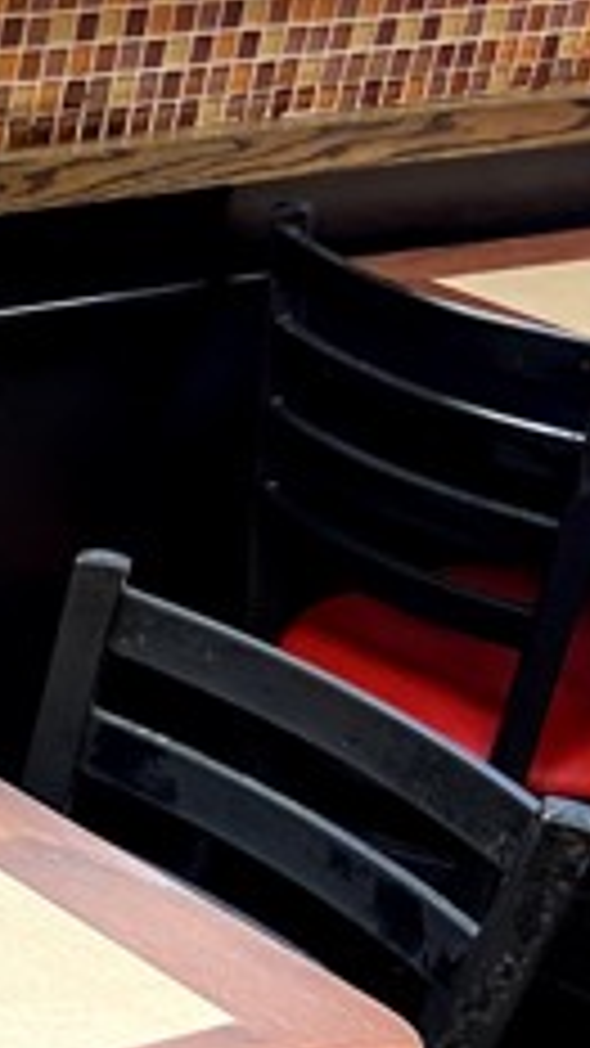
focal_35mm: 99
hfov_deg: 10.8
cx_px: -698
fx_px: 2754
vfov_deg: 20.4
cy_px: 1203
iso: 320
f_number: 1.8
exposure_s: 1/60
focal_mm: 4.25
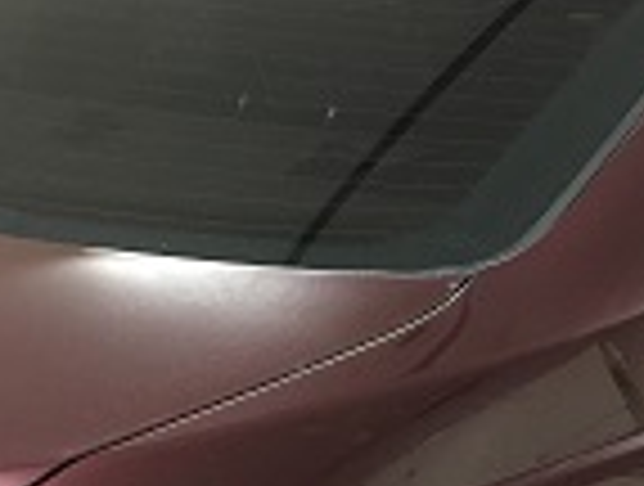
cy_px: 398
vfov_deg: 15.8
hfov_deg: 21.0
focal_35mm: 93
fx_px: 1735
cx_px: 414
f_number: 2.2
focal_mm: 4.15
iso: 160
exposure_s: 1/30
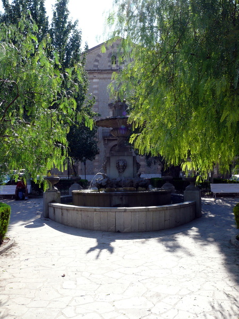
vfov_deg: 52.6
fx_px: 322
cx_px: 120
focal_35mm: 35
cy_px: 160
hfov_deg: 40.7
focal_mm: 7.4
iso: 100
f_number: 5.6
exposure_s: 1/250
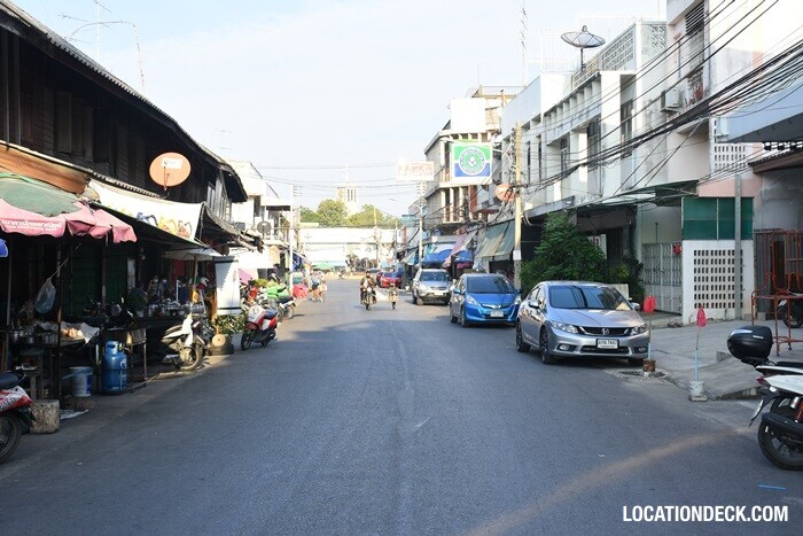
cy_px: 268
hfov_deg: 43.6
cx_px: 402
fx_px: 1004
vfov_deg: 29.9
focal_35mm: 45
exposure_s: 1/125
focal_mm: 30
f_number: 6.3
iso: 100
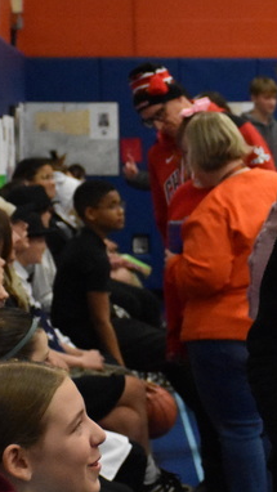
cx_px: 437
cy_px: 305
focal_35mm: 202
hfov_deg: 5.9
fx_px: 2636
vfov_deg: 10.7
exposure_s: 1/320
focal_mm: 48
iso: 6400
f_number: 4.5
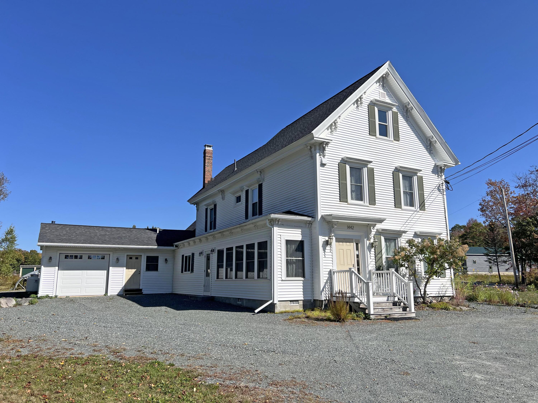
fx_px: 404
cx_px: 269
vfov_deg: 53.1
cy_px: 202
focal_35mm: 26
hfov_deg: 67.3
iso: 50
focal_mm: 5.7
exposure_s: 1/5587
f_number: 1.5
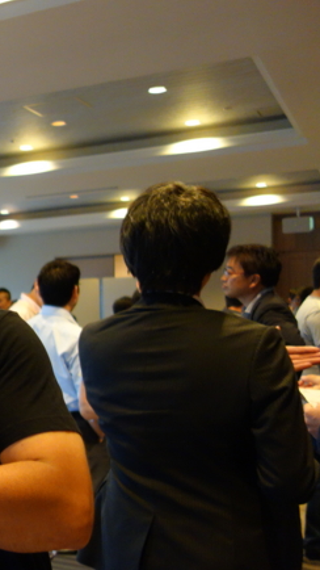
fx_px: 815
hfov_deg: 18.7
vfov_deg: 38.4
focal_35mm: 54
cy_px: 338
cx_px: -202
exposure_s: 1/30
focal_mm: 10.4
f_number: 1.8
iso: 640
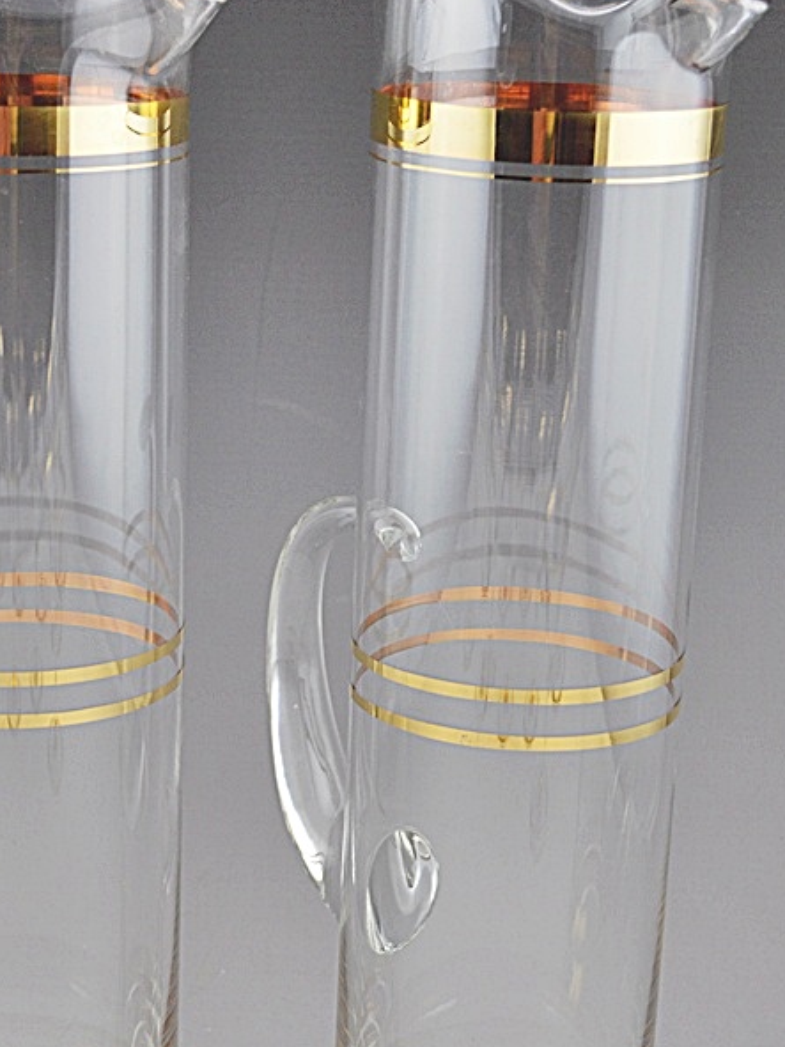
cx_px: 276
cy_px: 558
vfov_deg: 25.0
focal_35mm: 78
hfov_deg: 18.8
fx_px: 2359
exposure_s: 1/80
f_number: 4.8
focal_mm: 32
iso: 400
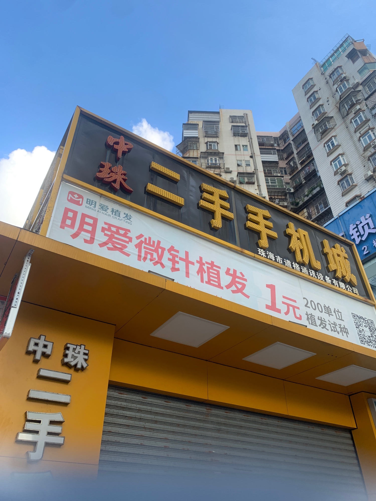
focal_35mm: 26
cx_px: 188
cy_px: 250
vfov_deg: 67.3
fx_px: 377
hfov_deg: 53.1
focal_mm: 4.25
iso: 25
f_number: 1.8
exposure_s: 1/343
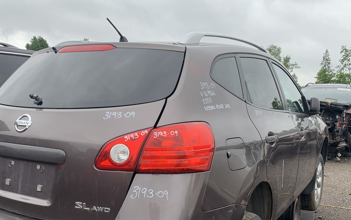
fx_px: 373
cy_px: 154
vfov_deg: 32.4
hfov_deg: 50.3
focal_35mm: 39
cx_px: 156
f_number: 1.8
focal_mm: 4.25
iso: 25
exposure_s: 1/340
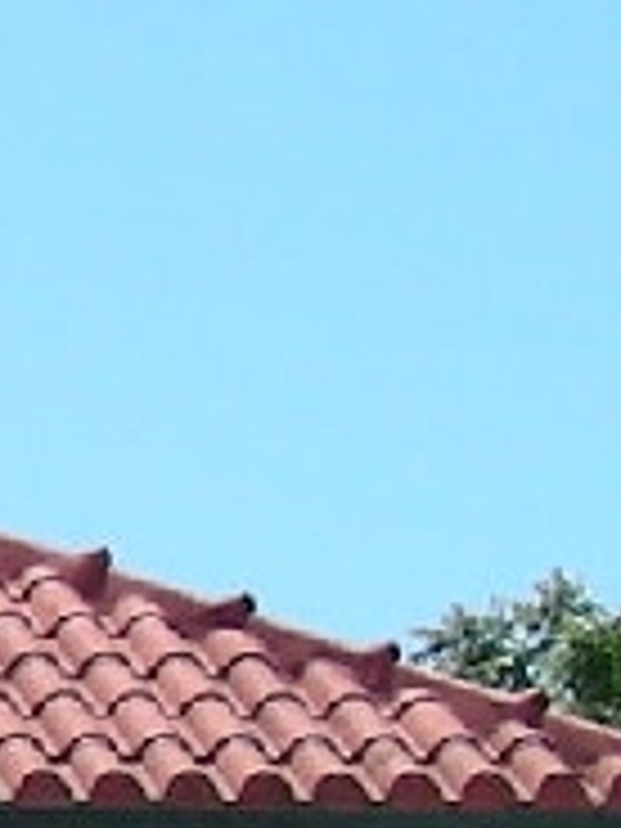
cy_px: 1478
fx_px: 7415
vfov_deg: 6.3
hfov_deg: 4.2
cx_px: -2462
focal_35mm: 310
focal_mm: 6.3
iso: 50
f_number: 4
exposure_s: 1/394
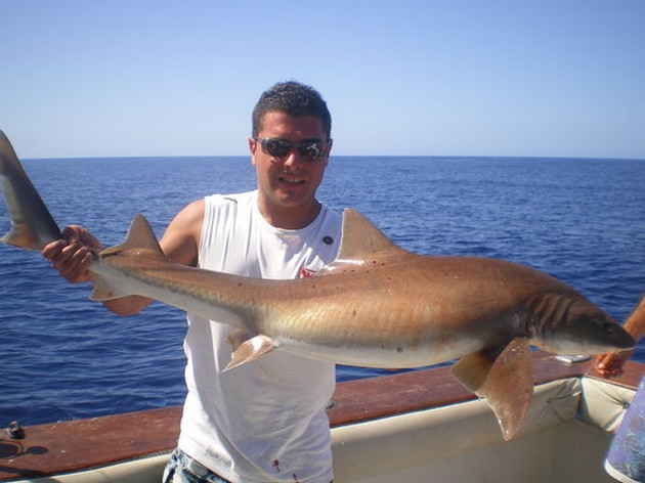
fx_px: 671
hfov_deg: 51.4
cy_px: 242
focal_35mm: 36
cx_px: 322
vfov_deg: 39.6
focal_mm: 6.3
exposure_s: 1/400
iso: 50
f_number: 4.6
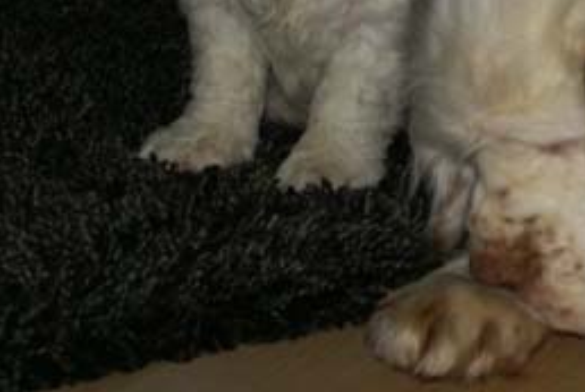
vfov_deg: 7.3
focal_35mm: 186
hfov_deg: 10.8
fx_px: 3028
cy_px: -160
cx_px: 722
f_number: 5.6
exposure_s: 1/60
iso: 100
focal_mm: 40
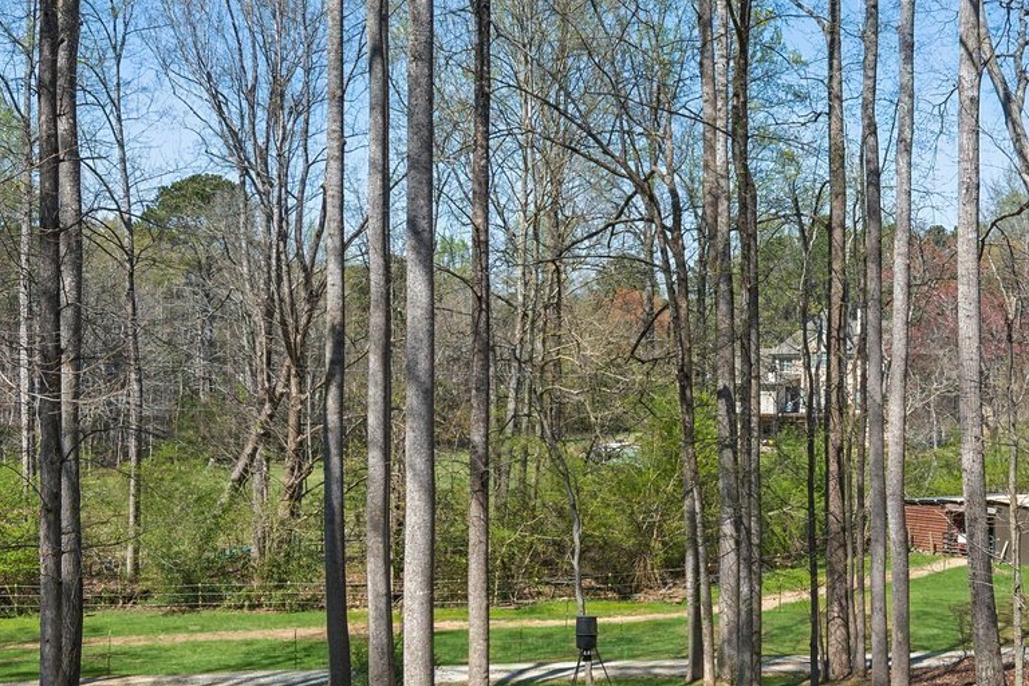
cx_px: 691
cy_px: 405
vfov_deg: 24.2
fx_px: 1601
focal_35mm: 56
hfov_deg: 35.3
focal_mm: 14
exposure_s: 1/160
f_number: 8
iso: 100
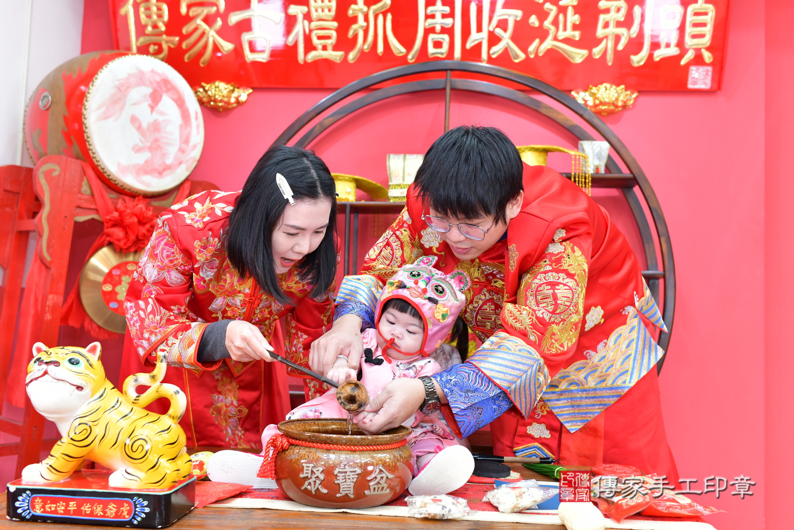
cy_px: 265
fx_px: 772
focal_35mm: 35
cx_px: 397
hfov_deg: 54.4
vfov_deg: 37.9
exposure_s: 1/200
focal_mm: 35
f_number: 4.5
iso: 800
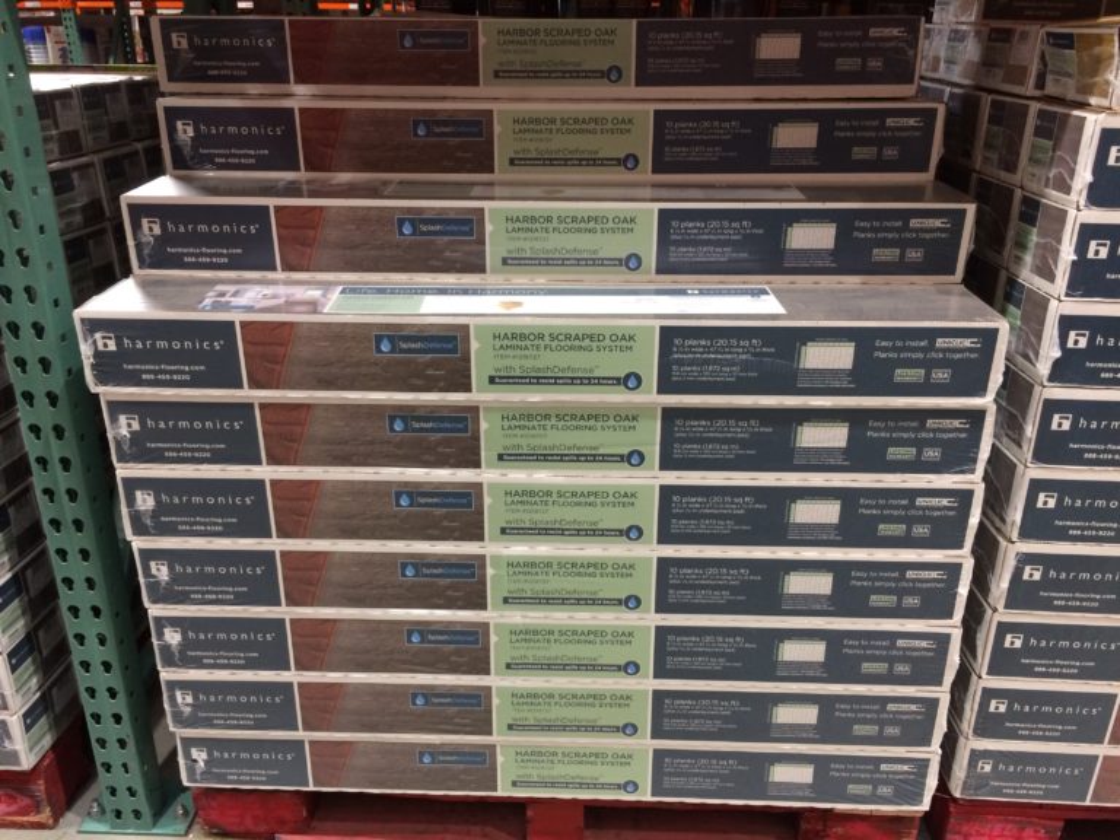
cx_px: 560
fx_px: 938
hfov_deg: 61.7
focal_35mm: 29
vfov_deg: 48.2
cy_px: 420
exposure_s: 1/30
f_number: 2.2
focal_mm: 4.15
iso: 160
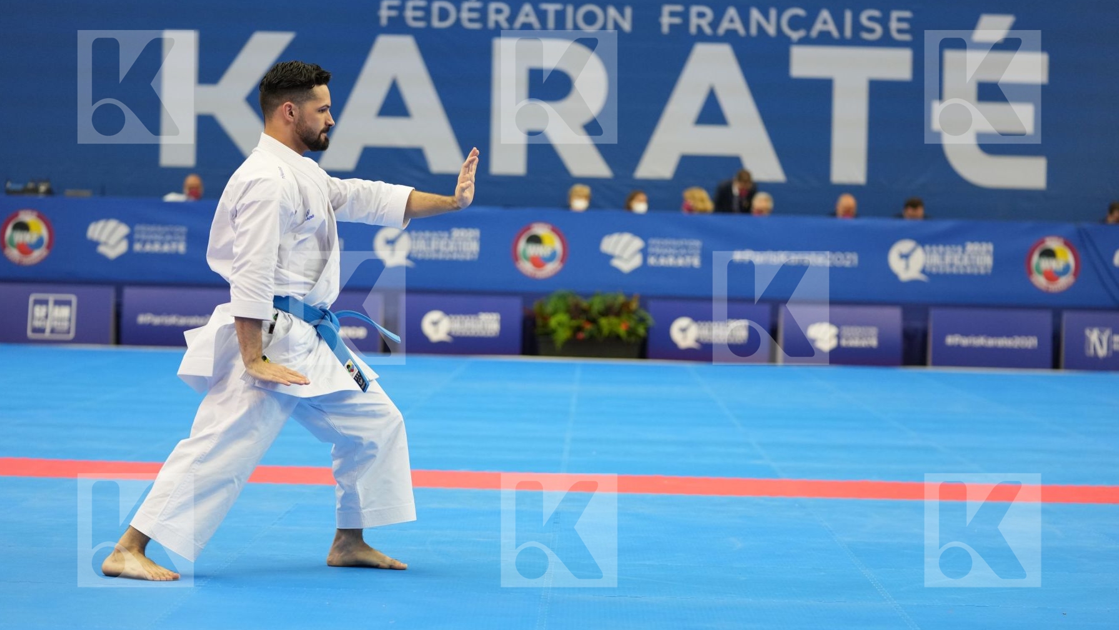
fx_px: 2968
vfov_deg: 12.1
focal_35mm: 100
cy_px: 308
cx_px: 559
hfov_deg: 21.4
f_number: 2.8
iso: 1600
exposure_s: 1/500
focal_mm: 95
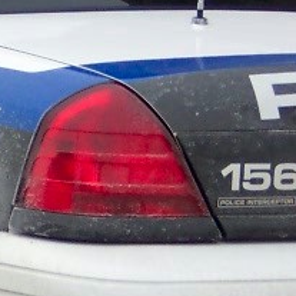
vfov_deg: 5.2
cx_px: -16
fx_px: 3260
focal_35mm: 337
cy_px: 169
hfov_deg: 5.2
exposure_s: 1/500
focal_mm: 16
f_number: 4
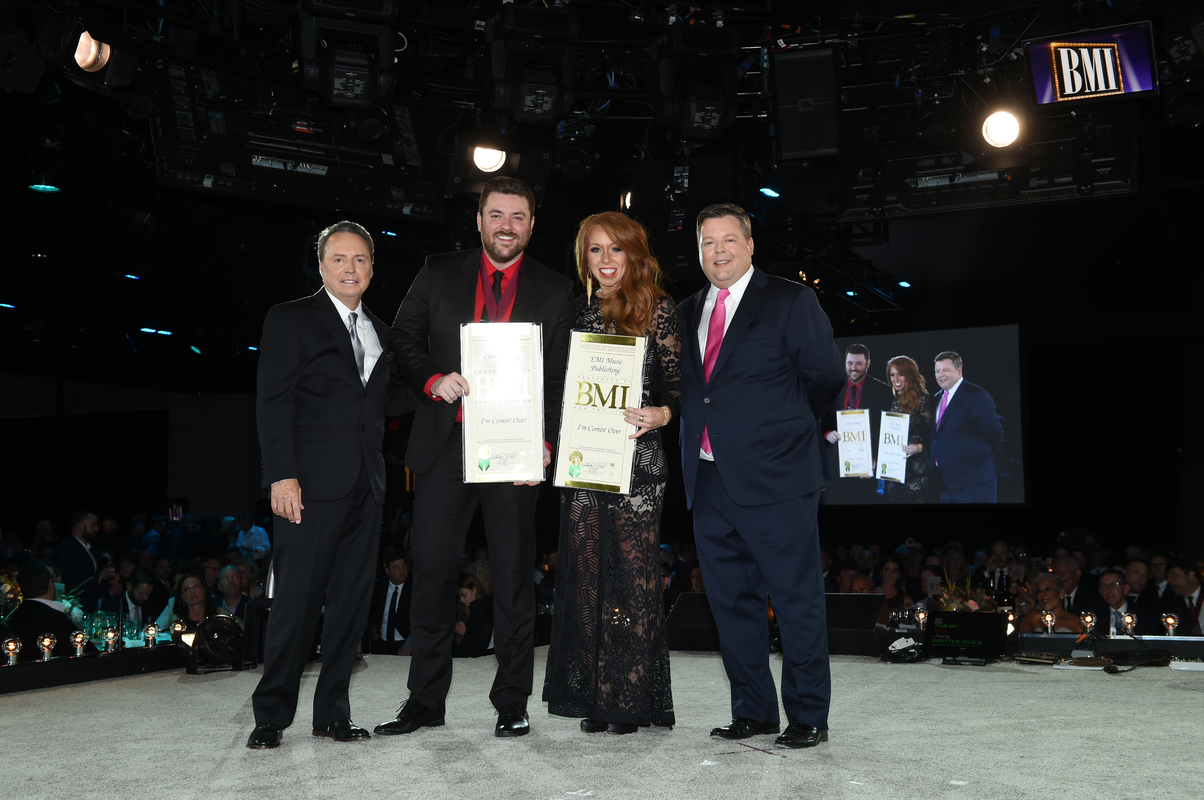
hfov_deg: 44.5
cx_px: 602
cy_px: 400
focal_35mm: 44
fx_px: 1470
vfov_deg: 30.4
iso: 800
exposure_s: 1/80
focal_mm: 44
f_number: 6.3
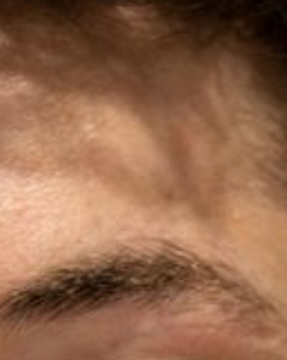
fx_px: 13384
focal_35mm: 1257
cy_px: 539
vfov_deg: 1.5
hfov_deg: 1.2
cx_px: 85
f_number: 2.8
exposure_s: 1/125
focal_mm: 190
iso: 1250
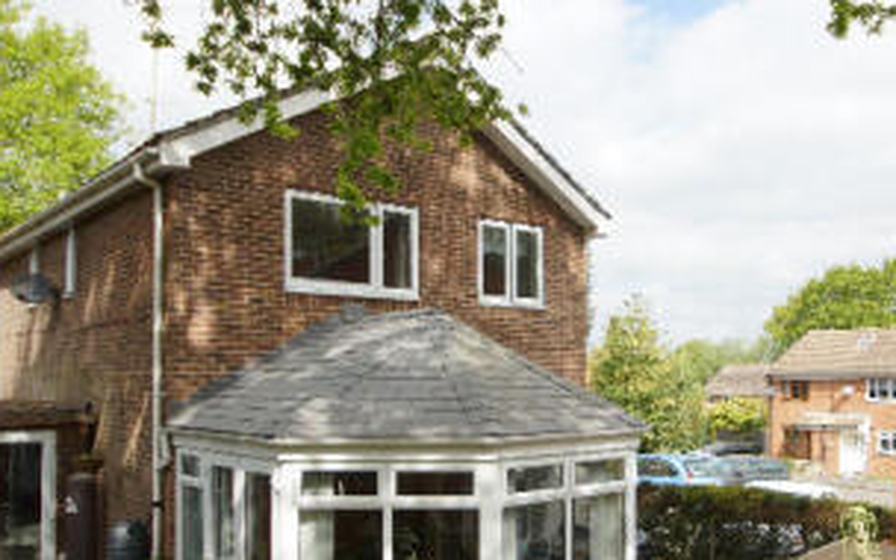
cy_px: 361
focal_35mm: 33
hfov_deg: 57.3
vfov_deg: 38.0
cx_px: 573
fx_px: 806
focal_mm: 10
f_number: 5.6
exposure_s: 1/200
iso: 100
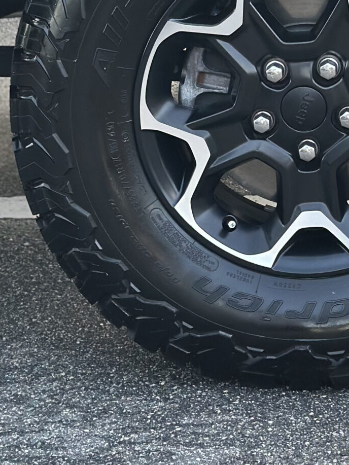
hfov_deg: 11.0
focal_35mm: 134
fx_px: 1801
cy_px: -126
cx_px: 318
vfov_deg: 14.2
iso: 125
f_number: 1.78
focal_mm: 6.86
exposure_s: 1/163
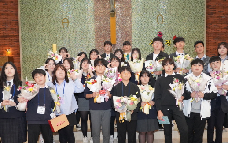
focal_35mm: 35
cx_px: 118
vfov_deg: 35.7
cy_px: 101
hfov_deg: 55.3
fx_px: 218
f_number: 4
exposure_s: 1/160
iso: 6400
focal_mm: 25
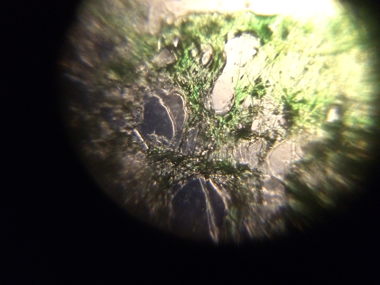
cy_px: 142
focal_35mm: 29
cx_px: 190
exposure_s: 1/24
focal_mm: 4.15
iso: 250
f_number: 2.2
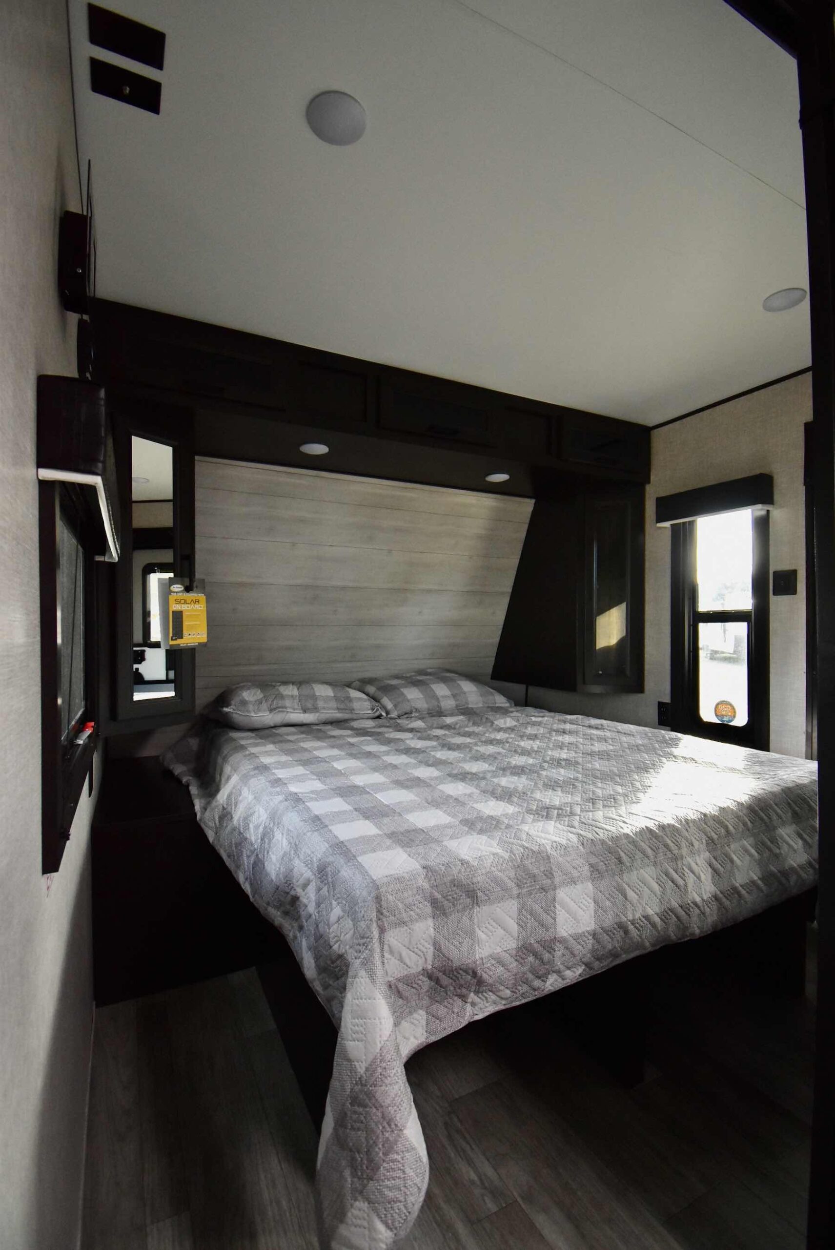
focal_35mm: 15
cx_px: 418
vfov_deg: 100.3
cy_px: 625
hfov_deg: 77.4
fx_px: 521
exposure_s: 1/60
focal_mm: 10
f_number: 4.5
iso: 1400
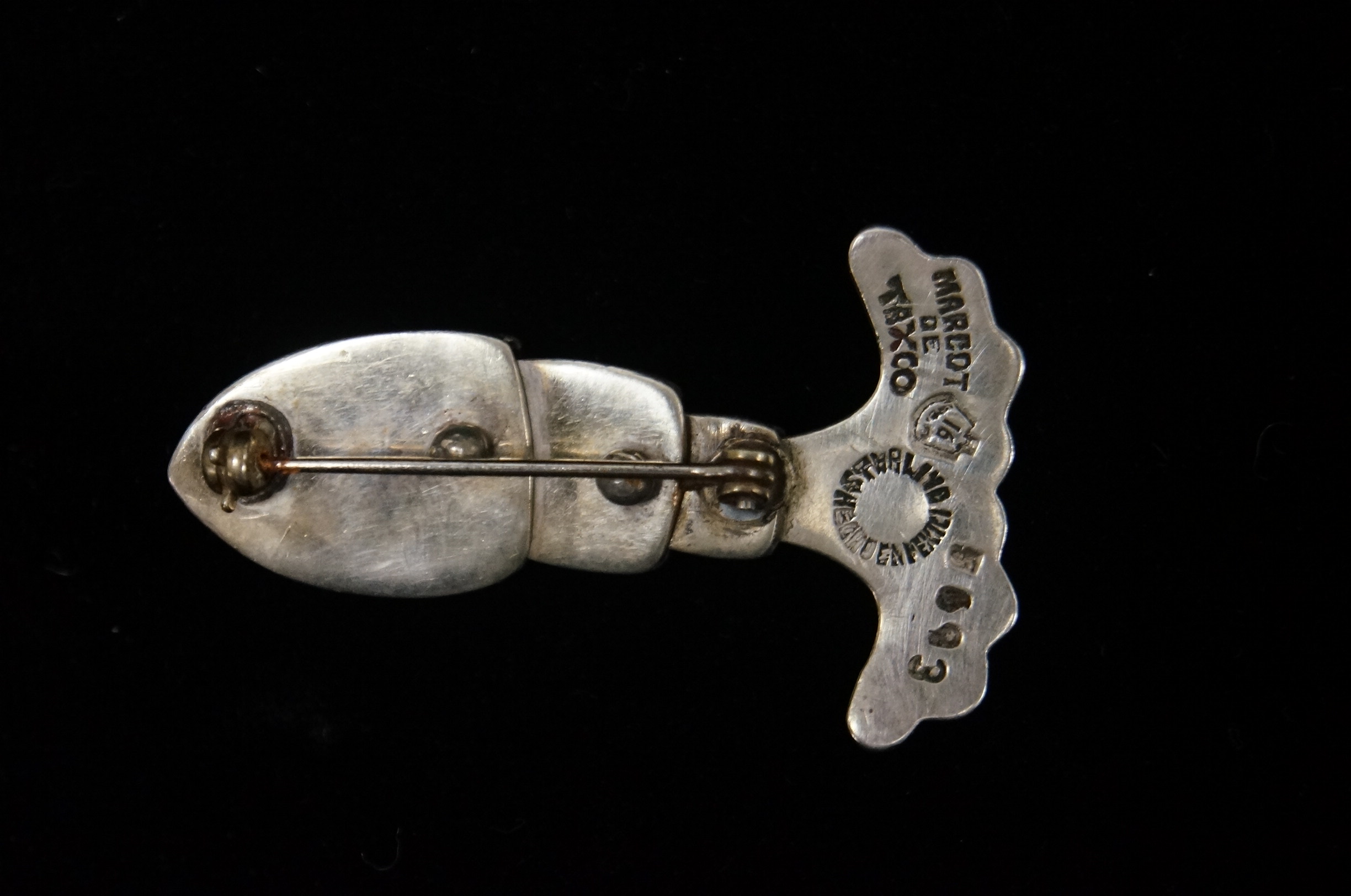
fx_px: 3091
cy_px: 448
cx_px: 676
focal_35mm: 82
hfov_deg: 24.7
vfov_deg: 16.5
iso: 2000
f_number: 5.6
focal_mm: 55
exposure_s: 1/100
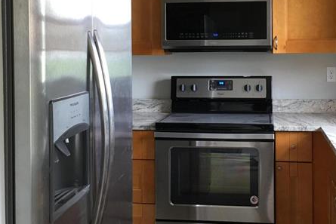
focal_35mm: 52
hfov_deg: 38.0
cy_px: 63
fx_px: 485
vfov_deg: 25.8
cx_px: 206
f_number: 2.2
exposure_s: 1/15
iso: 50
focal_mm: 4.15
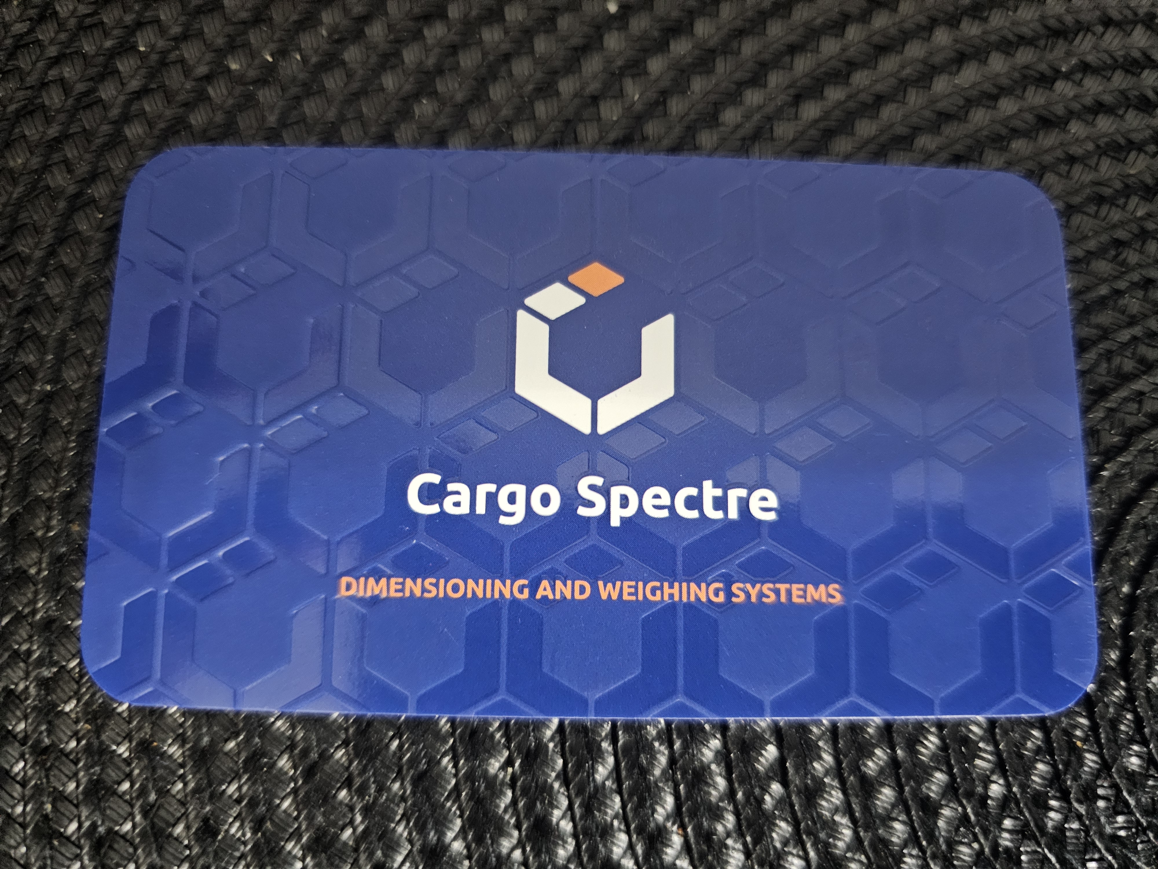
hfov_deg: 73.9
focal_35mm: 23
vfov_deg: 58.9
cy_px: 434
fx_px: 769
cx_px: 579
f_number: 1.7
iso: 640
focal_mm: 6.3
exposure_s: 1/26
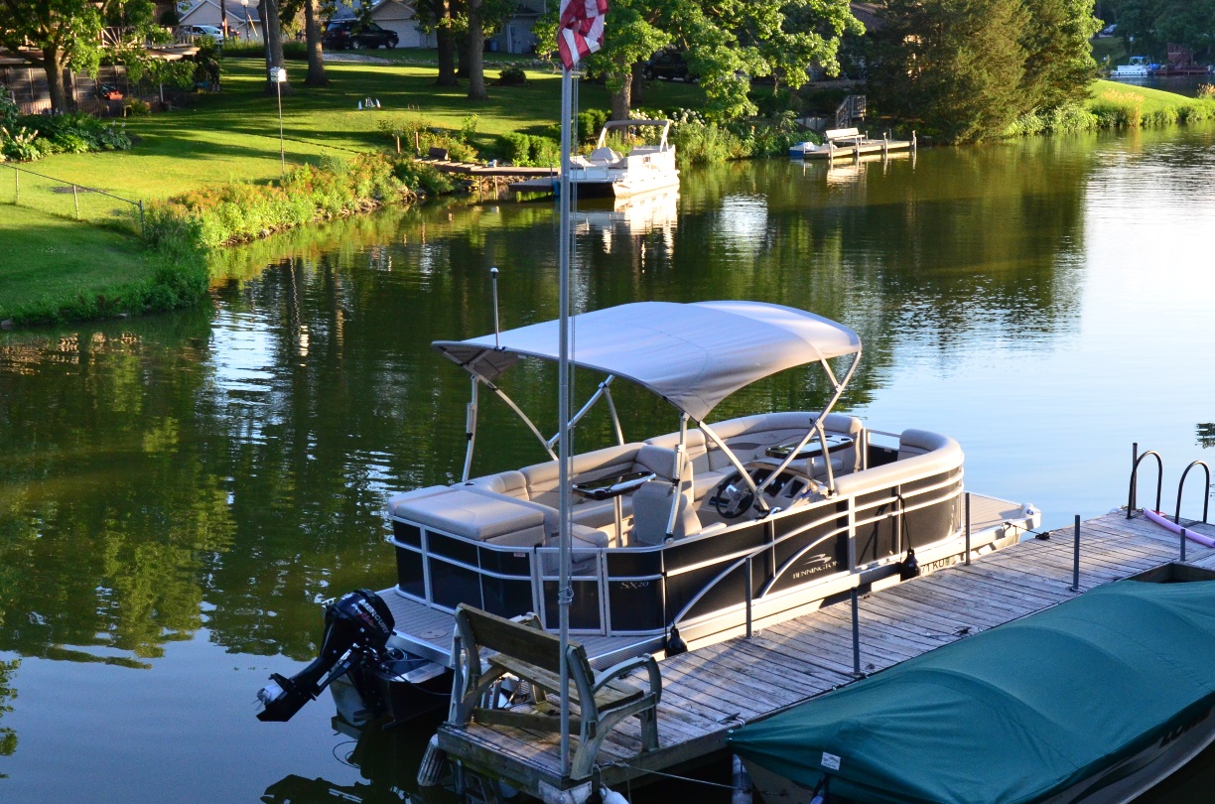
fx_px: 1717
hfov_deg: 38.9
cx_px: 703
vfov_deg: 26.3
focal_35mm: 51
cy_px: 504
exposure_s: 1/320
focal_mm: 26
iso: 1250
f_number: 9
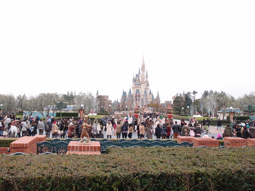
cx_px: 128
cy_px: 96
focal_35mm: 28
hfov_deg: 63.4
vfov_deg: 49.7
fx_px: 206
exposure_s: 1/400
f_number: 2.5
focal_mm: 6
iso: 100
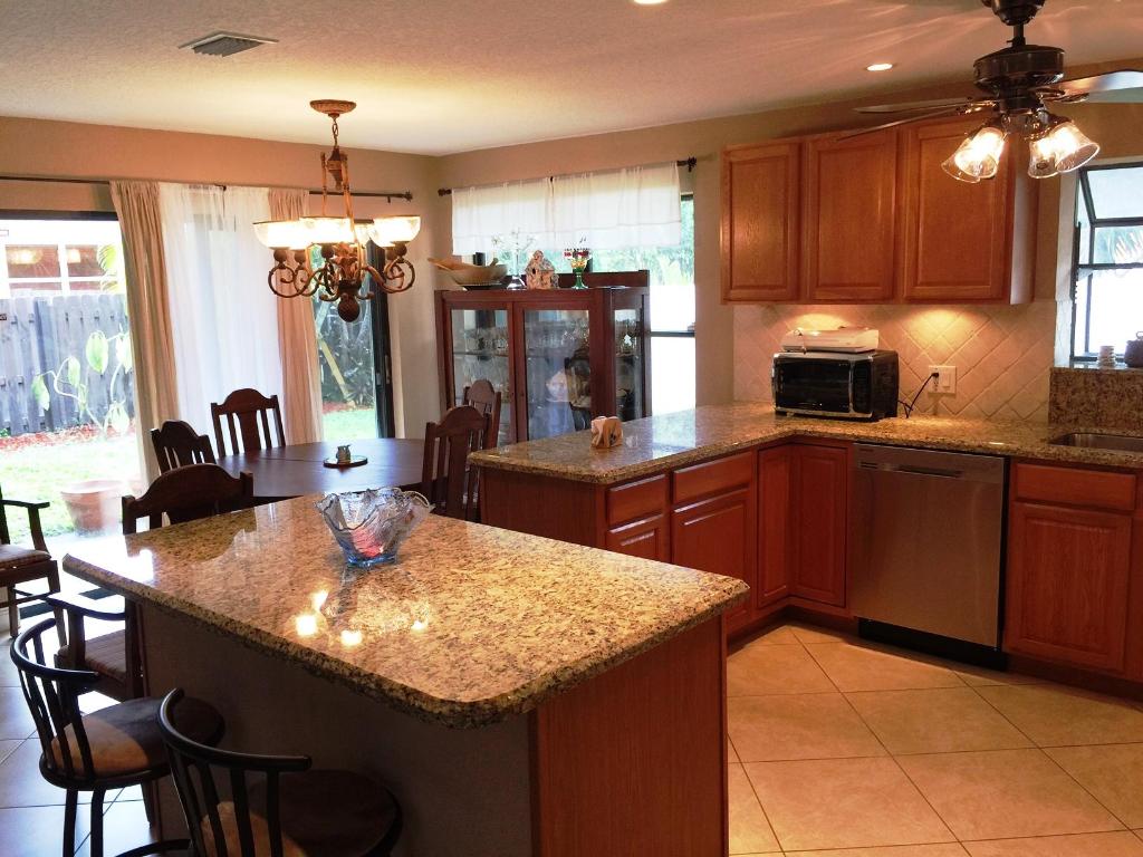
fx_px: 958
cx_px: 572
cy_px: 428
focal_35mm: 29
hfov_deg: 61.7
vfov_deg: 48.2
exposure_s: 1/30
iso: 32
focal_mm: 4.15
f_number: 2.2
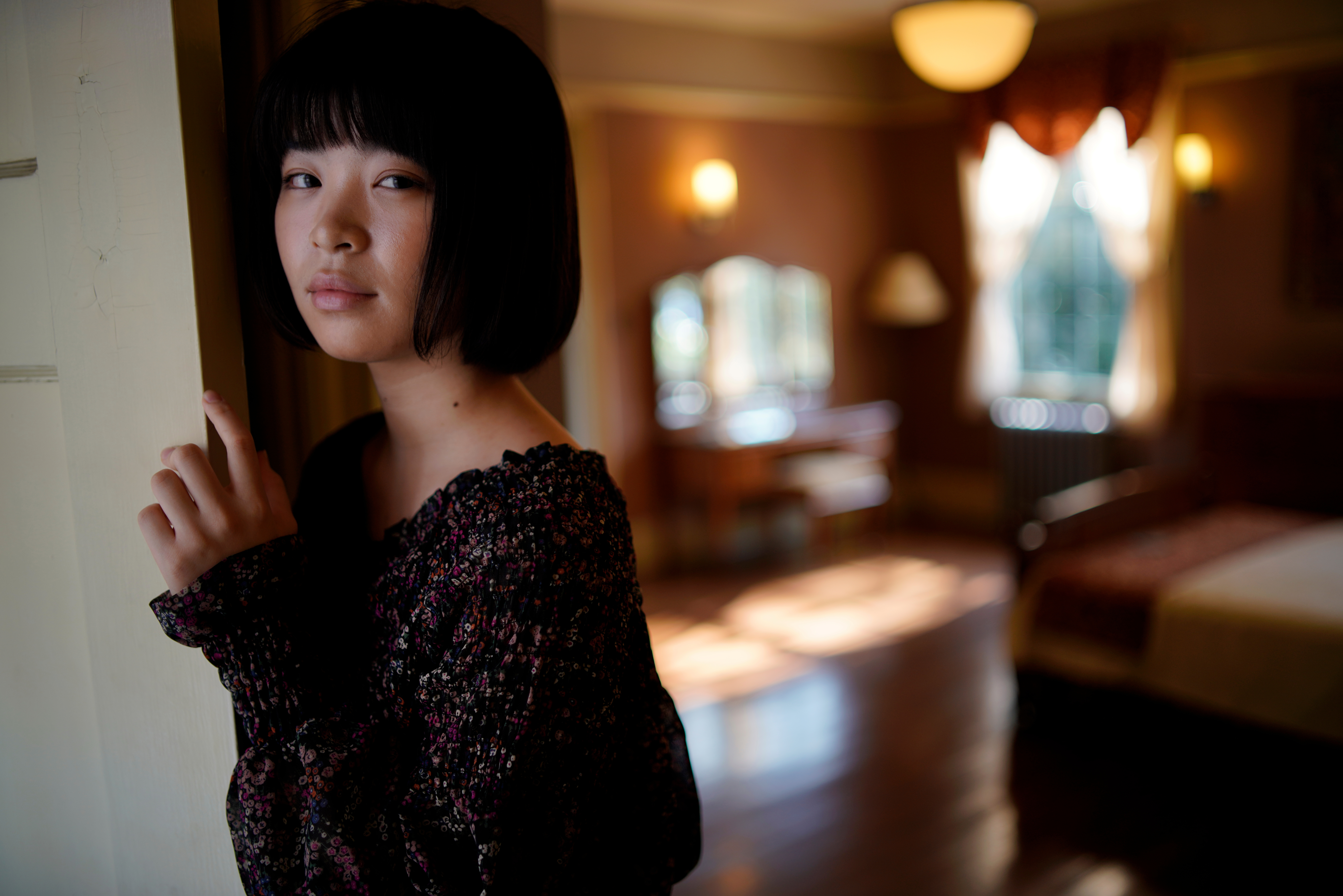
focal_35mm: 35
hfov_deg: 54.4
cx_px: 672
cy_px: 448
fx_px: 1306
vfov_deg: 37.9
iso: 100
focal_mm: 35
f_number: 1.4
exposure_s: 1/320
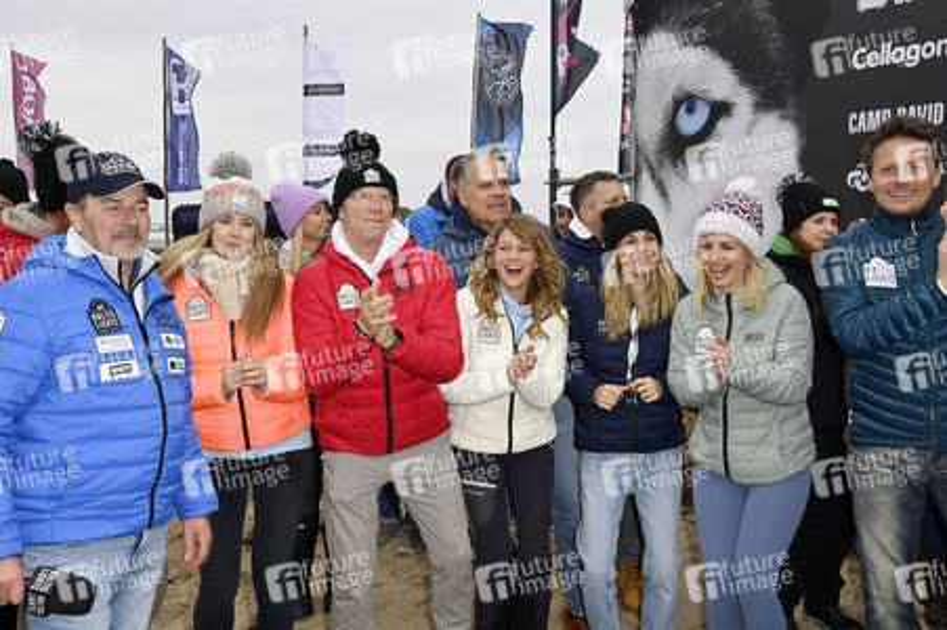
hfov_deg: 41.1
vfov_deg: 28.0
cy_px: 315
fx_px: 1262
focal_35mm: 48
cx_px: 474
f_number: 14
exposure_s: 1/250
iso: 1250
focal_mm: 48
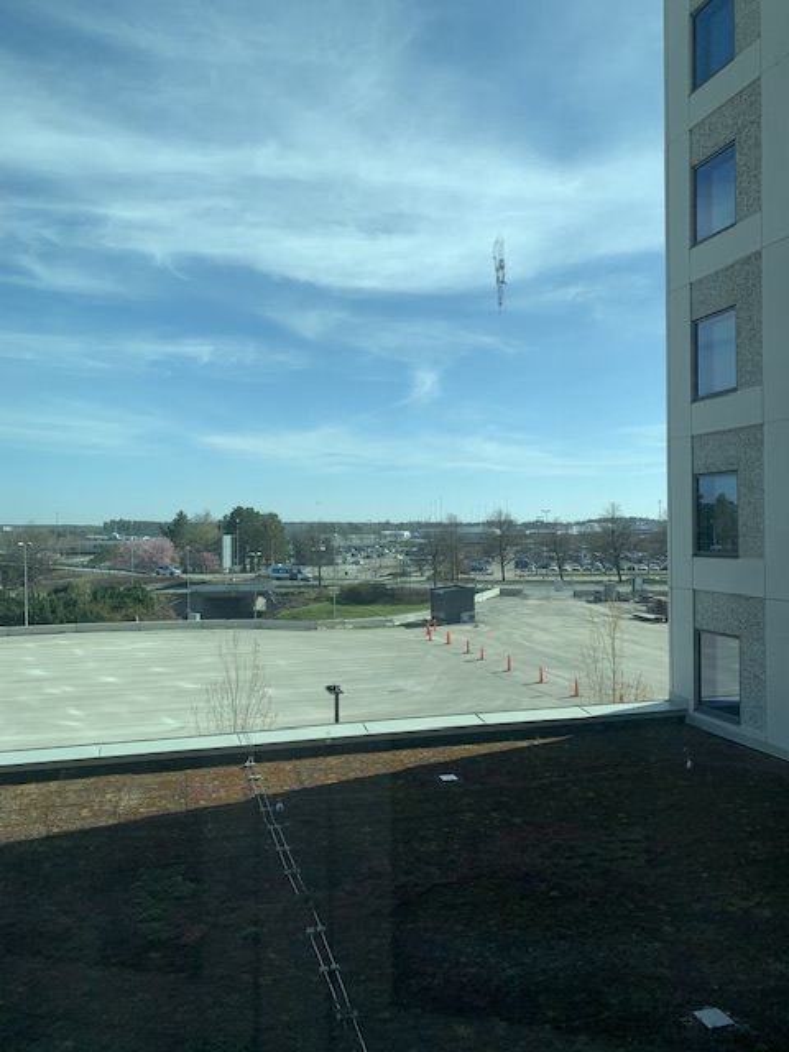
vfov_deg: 67.3
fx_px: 790
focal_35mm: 26
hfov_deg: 53.1
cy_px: 526
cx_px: 394
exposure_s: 1/1536
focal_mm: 4.25
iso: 25
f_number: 1.8
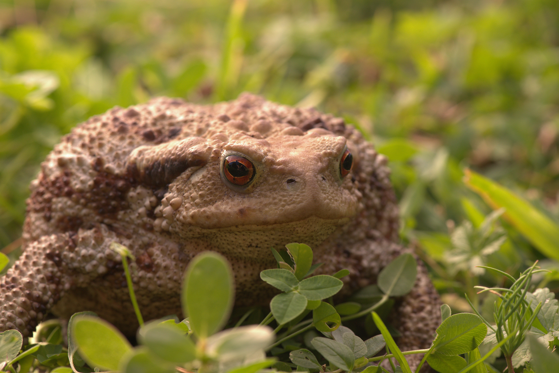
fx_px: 1631
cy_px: 186
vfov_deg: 13.0
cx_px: 280
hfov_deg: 19.5
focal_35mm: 105
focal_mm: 105
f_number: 13
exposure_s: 1/160
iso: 320
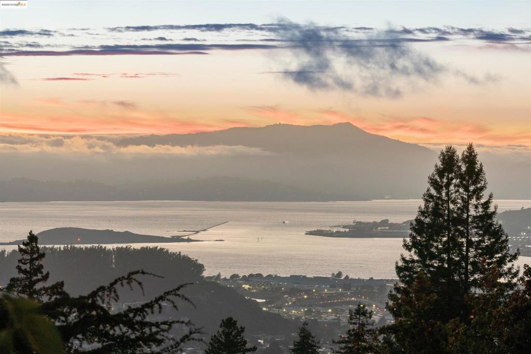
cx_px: 266
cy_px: 177
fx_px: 2537
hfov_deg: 11.9
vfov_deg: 8.0
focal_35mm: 172
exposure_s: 1/8
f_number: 11
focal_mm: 172
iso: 500
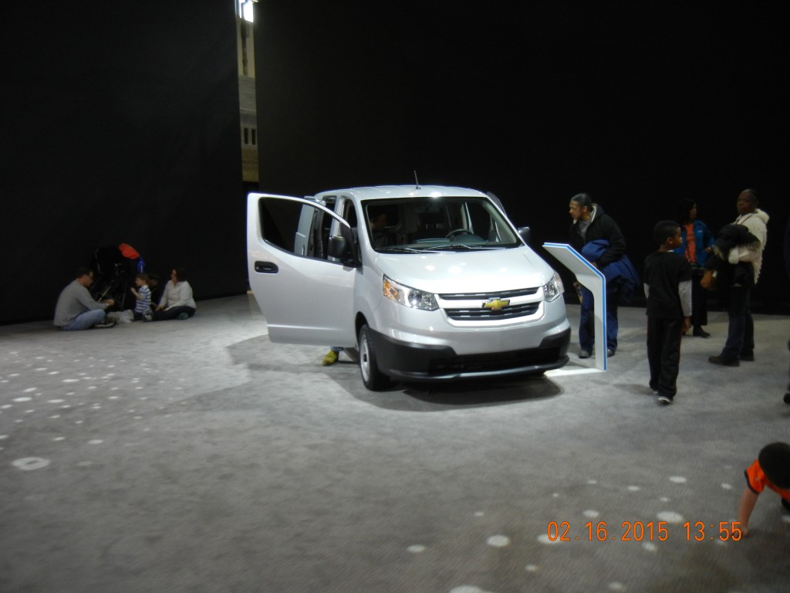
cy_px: 296
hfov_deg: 60.0
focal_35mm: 30
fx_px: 685
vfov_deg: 46.8
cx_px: 395
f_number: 3.5
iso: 400
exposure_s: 1/30.6
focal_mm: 5.4
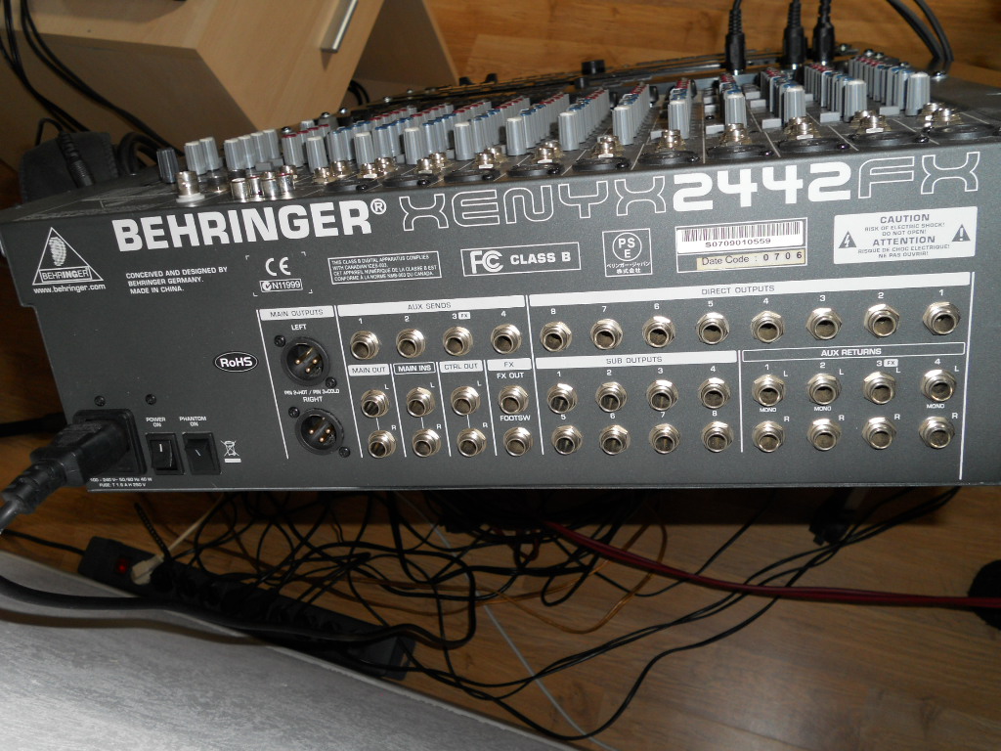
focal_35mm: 32
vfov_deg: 44.2
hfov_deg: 56.8
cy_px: 376
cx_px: 500
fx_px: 925
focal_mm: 5.8
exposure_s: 1/25
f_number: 3.5
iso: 80
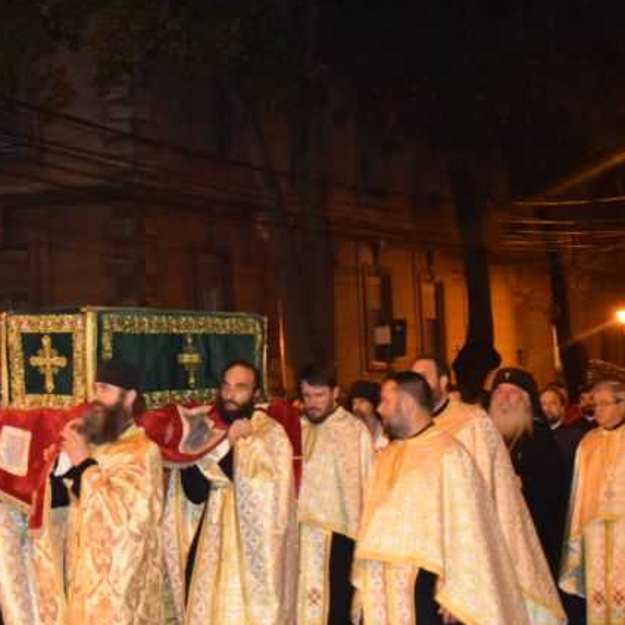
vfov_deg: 24.0
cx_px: 169
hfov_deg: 23.8
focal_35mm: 72
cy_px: 376
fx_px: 1471
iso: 3200
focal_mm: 30
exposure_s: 1/30
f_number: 4.2
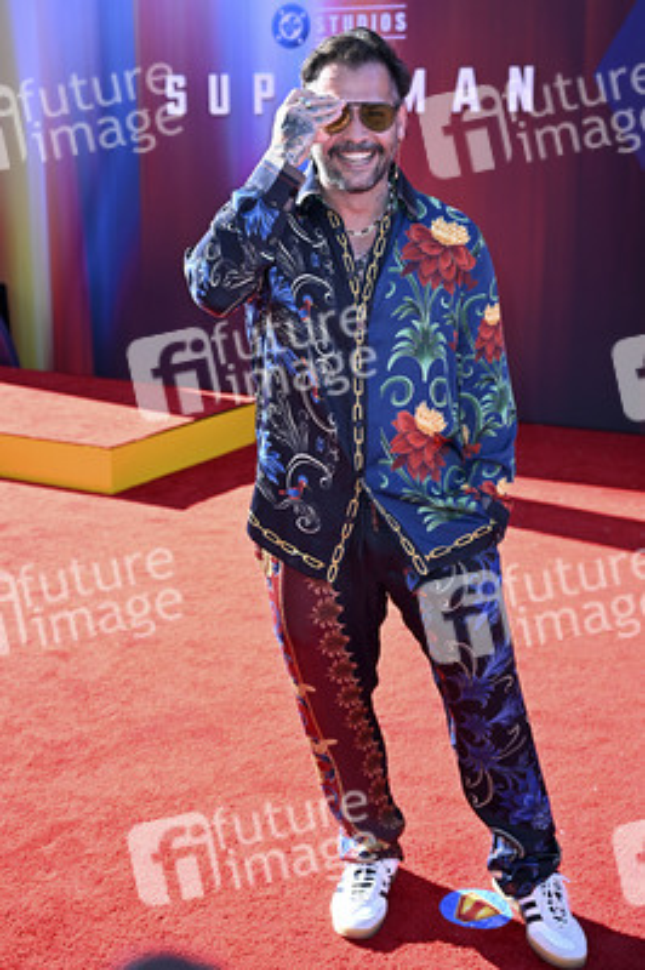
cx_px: 322
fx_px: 1238
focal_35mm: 46
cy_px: 485
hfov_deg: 29.2
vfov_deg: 42.8
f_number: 4.5
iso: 500
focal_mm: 46
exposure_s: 1/200
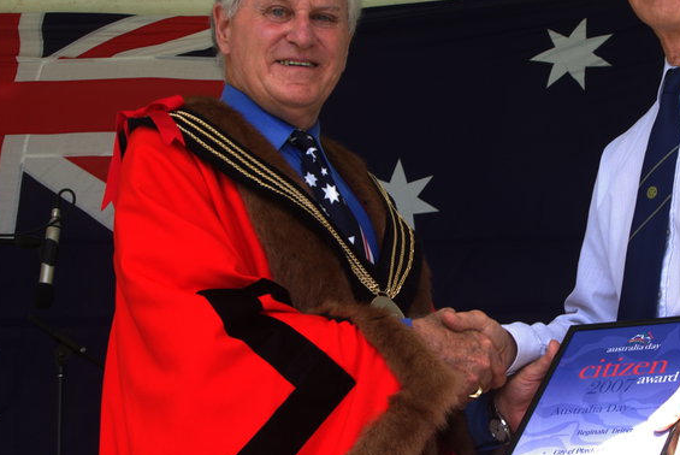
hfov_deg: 21.8
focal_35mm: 93
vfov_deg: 14.8
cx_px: 487
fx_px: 1756
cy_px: 190
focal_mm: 35
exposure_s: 1/30
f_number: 8
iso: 100
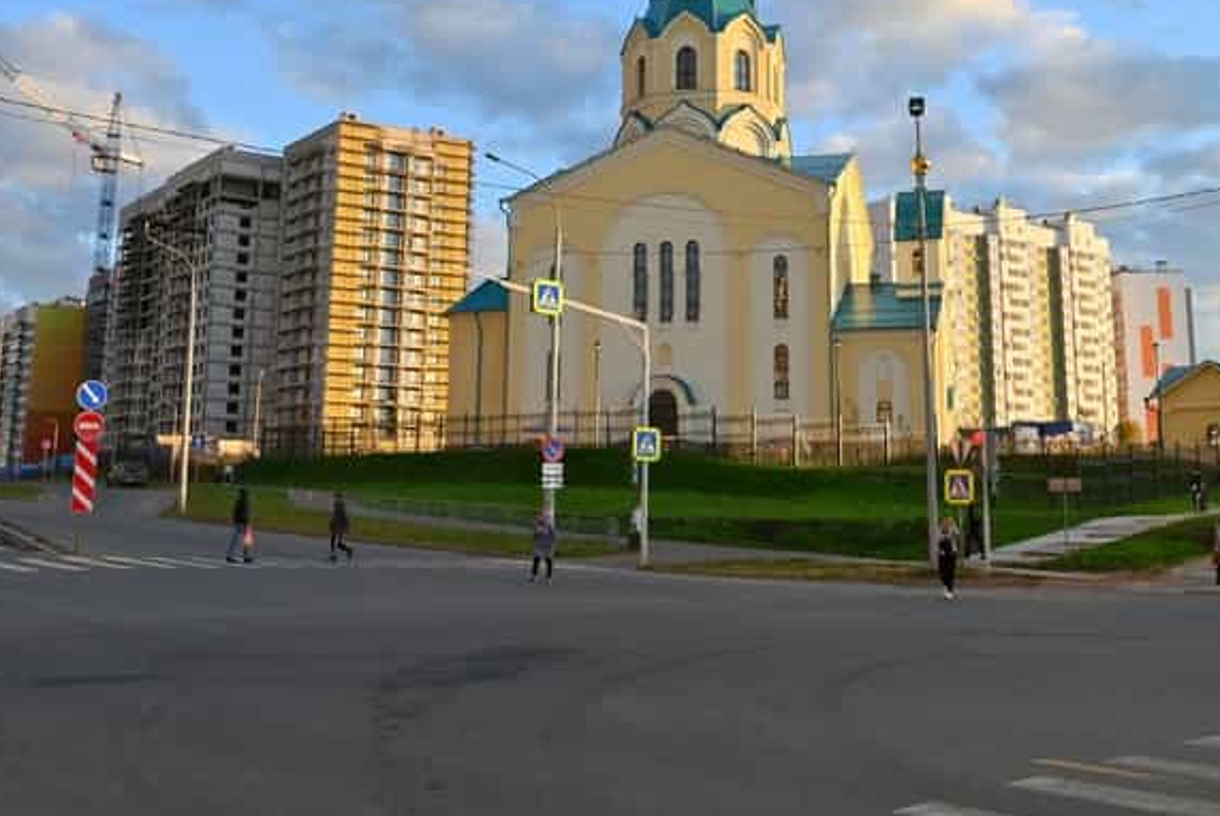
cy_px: 205
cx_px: 679
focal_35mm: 42
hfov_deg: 46.3
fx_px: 1425
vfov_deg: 31.4
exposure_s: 1/320
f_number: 7.1
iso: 400
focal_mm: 24
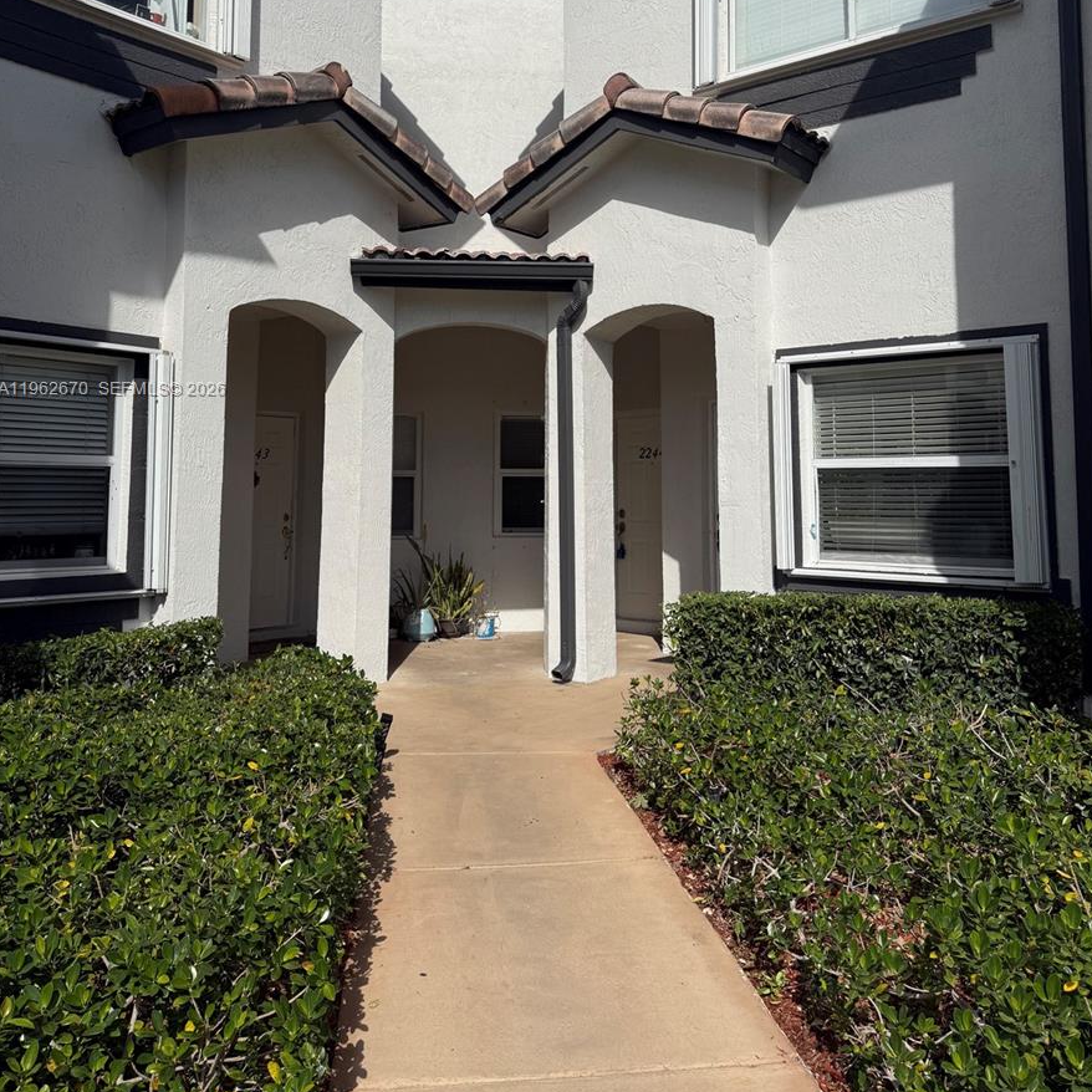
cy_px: 391
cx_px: 555
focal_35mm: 29
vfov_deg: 54.8
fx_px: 1035
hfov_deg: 55.6
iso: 80
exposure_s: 1/9091
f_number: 1.78
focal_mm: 6.76
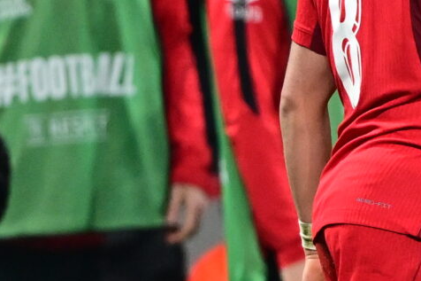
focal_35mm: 3229
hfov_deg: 0.6
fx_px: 37746
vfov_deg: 0.4
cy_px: 104
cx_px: 762
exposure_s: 1/1600
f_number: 2.8
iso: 2000
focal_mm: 400
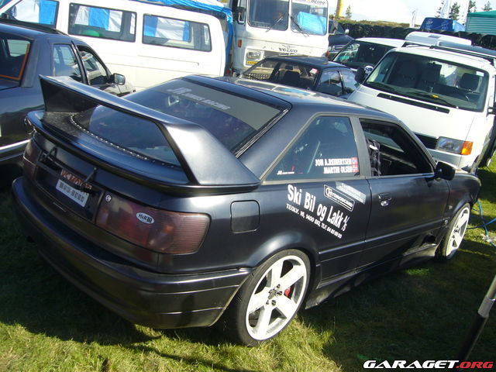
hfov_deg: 52.6
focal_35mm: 35
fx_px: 502
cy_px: 186
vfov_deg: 40.7
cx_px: 248
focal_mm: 5.8
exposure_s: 1/200
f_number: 5.6
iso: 80
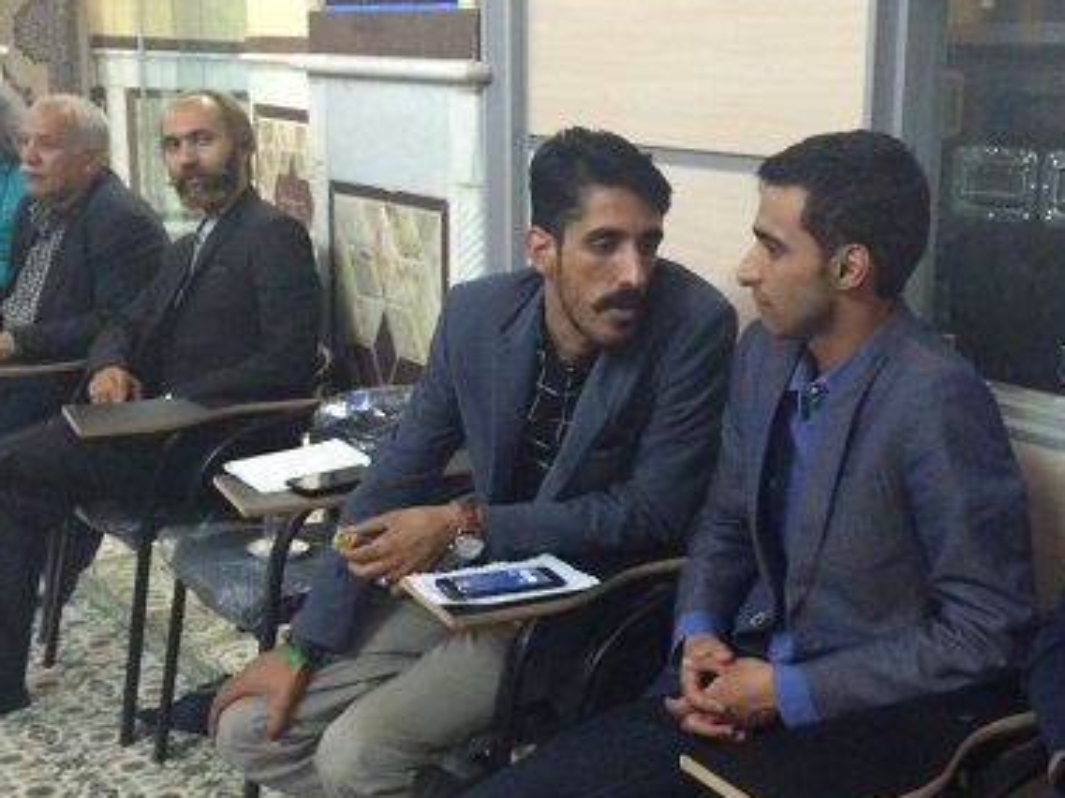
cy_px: 424
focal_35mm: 49
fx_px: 1507
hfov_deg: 38.6
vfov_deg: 29.7
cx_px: 694
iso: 320
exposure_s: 1/25
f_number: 2.2
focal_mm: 4.15
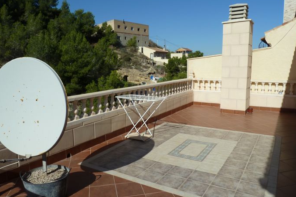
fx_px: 222
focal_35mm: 27
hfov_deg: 67.4
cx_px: 145
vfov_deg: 47.9
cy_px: 95
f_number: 5.6
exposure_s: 1/640
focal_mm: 4.1
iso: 80
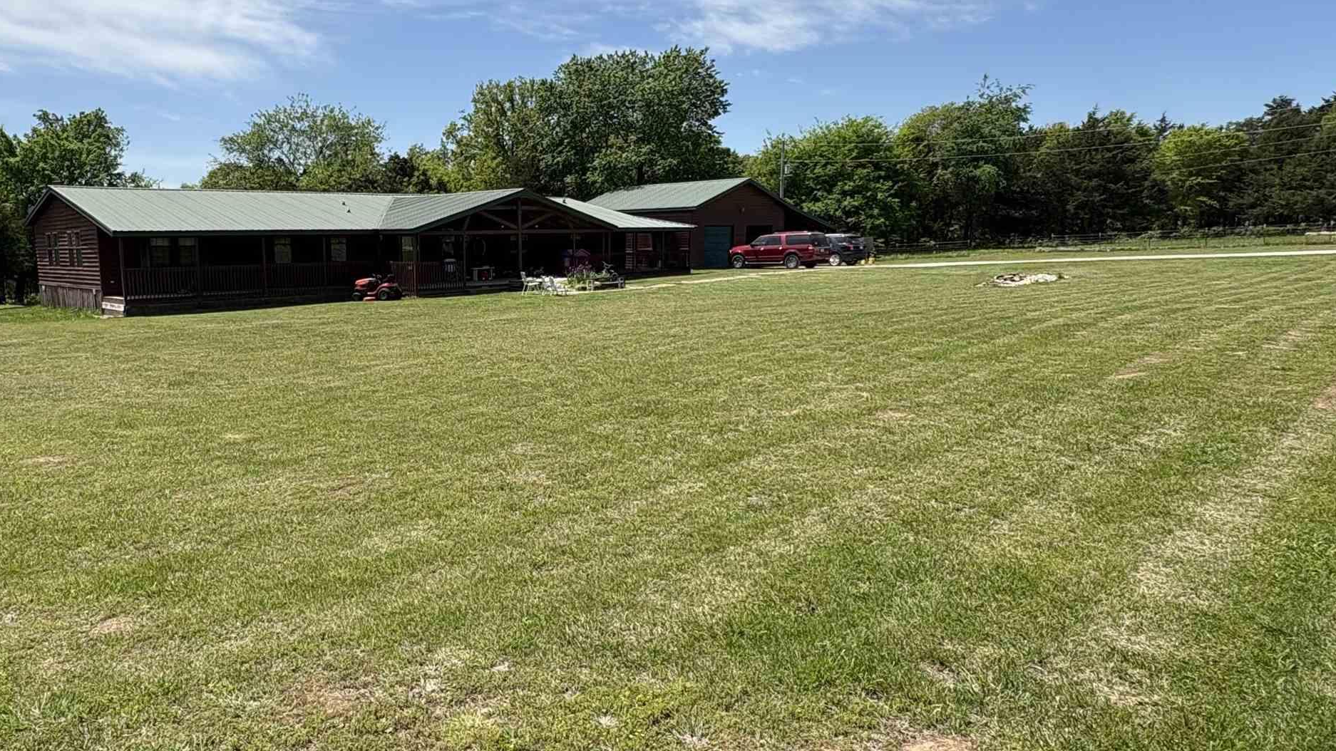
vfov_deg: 46.0
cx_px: 499
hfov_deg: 72.8
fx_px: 886
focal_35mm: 25
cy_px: 375
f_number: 2.2
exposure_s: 1/1567
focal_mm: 2.22
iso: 50
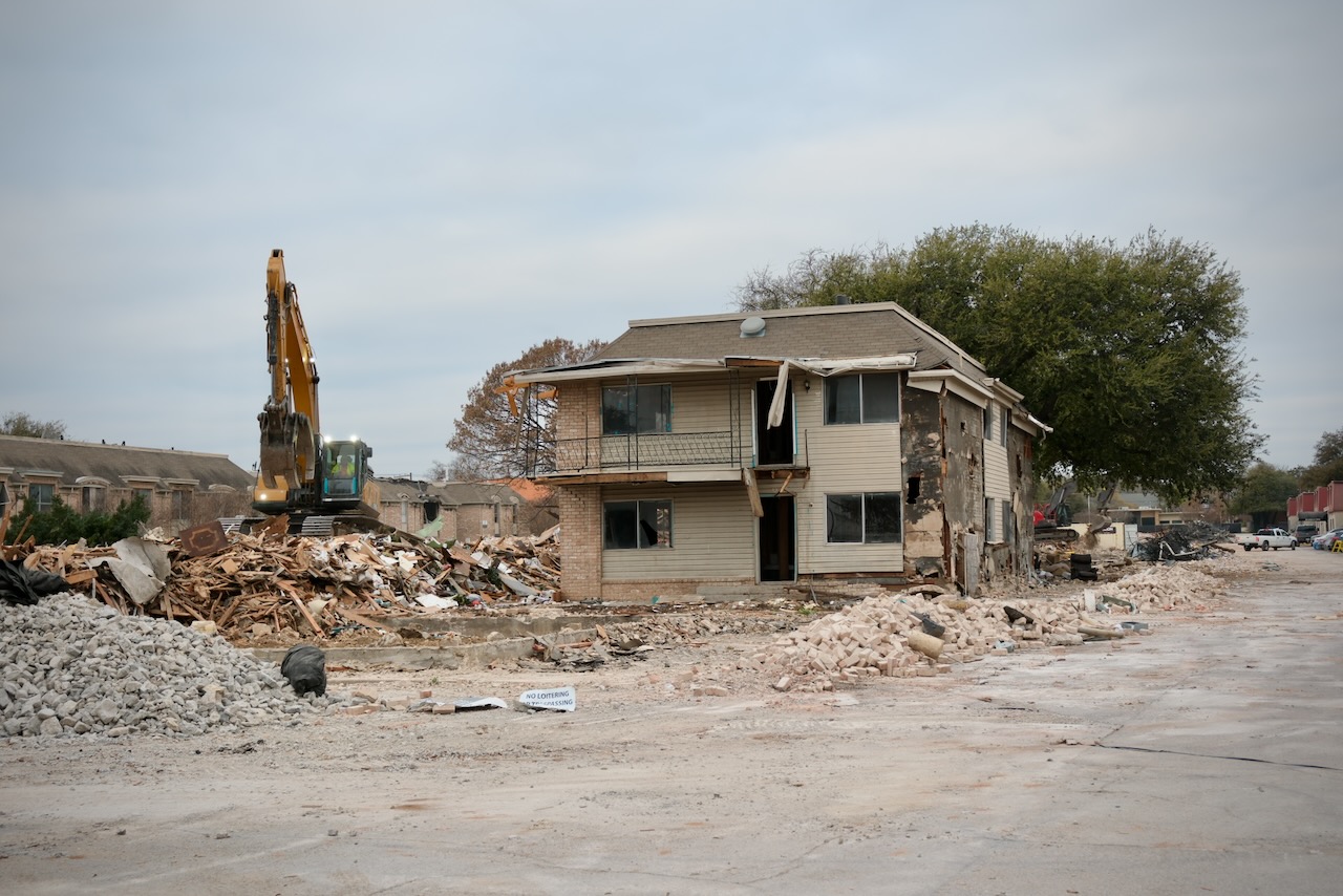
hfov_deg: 42.7
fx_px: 1716
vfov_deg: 29.3
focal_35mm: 46
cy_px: 448
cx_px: 672
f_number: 3.7
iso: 250
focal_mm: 30.5
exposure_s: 1/160
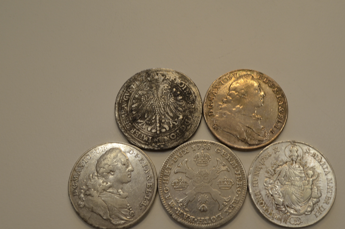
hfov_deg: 47.3
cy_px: 138
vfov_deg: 32.4
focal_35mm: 41
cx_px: 198
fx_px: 392
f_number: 8
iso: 280
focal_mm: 22
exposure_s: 1/60
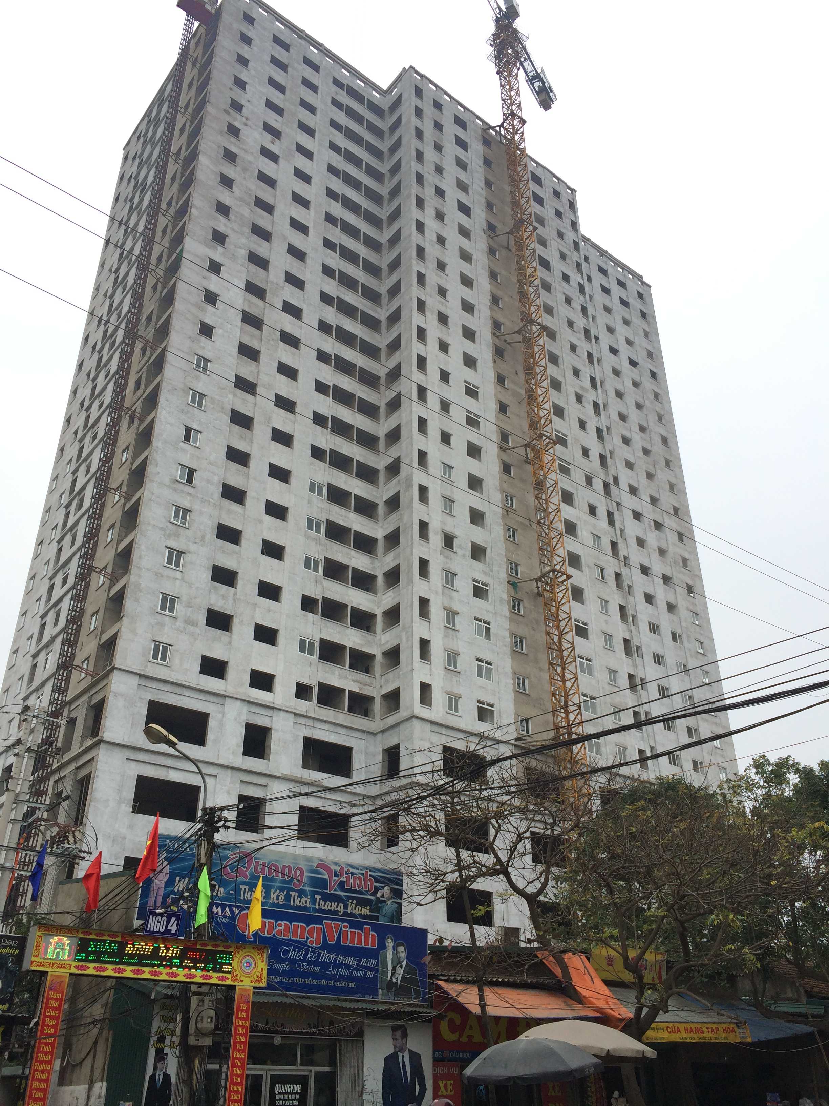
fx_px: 958
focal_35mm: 30
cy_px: 553
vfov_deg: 60.0
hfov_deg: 46.8
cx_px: 414
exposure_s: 1/855
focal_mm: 4.12
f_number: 2.2
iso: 32
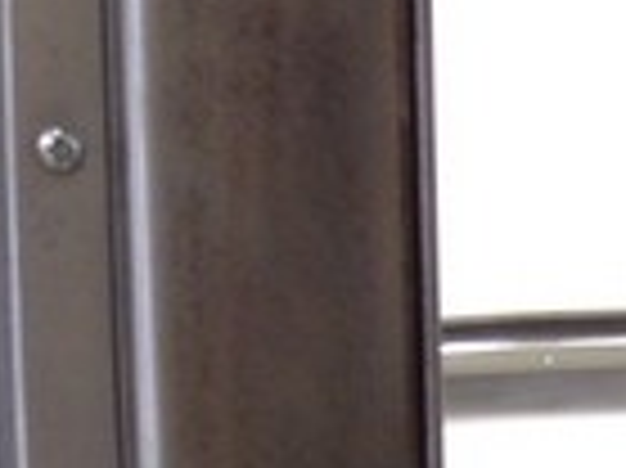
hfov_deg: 7.3
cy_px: 1629
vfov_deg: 5.5
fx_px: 4391
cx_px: 1788
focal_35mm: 243
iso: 50
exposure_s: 1/20
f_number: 2.4
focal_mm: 4.12
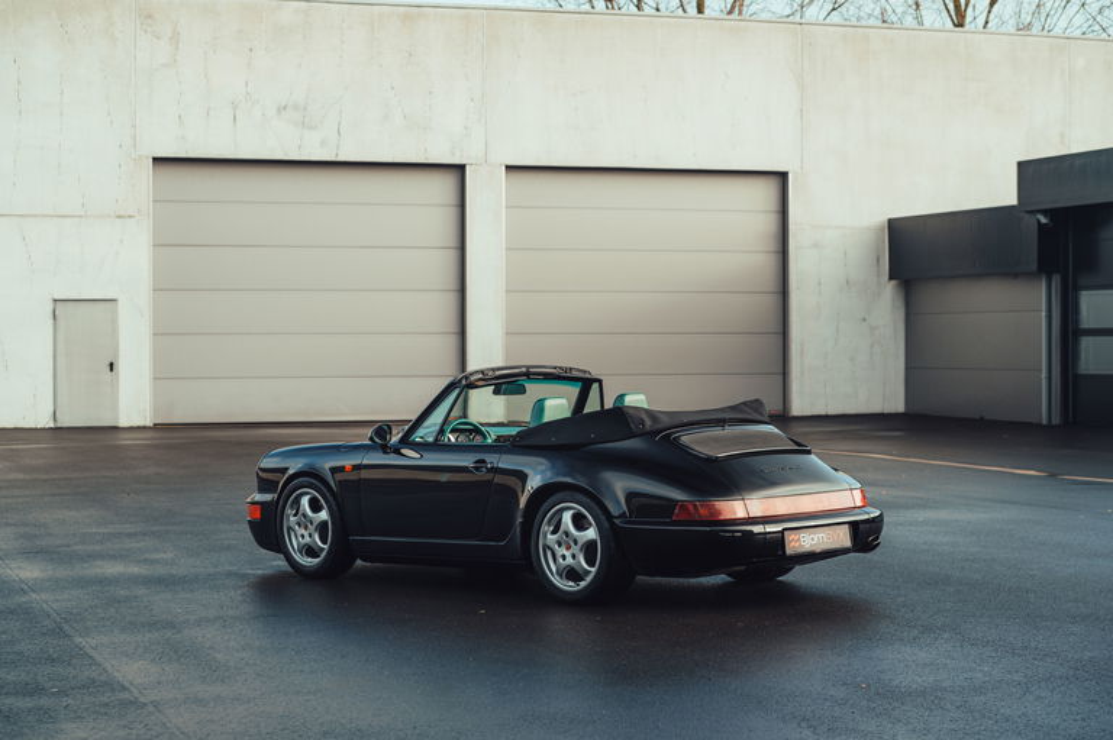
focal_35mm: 70
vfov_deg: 19.4
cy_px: 370
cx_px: 556
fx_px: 2163
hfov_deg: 28.9
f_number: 5.6
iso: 200
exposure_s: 1/100
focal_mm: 70
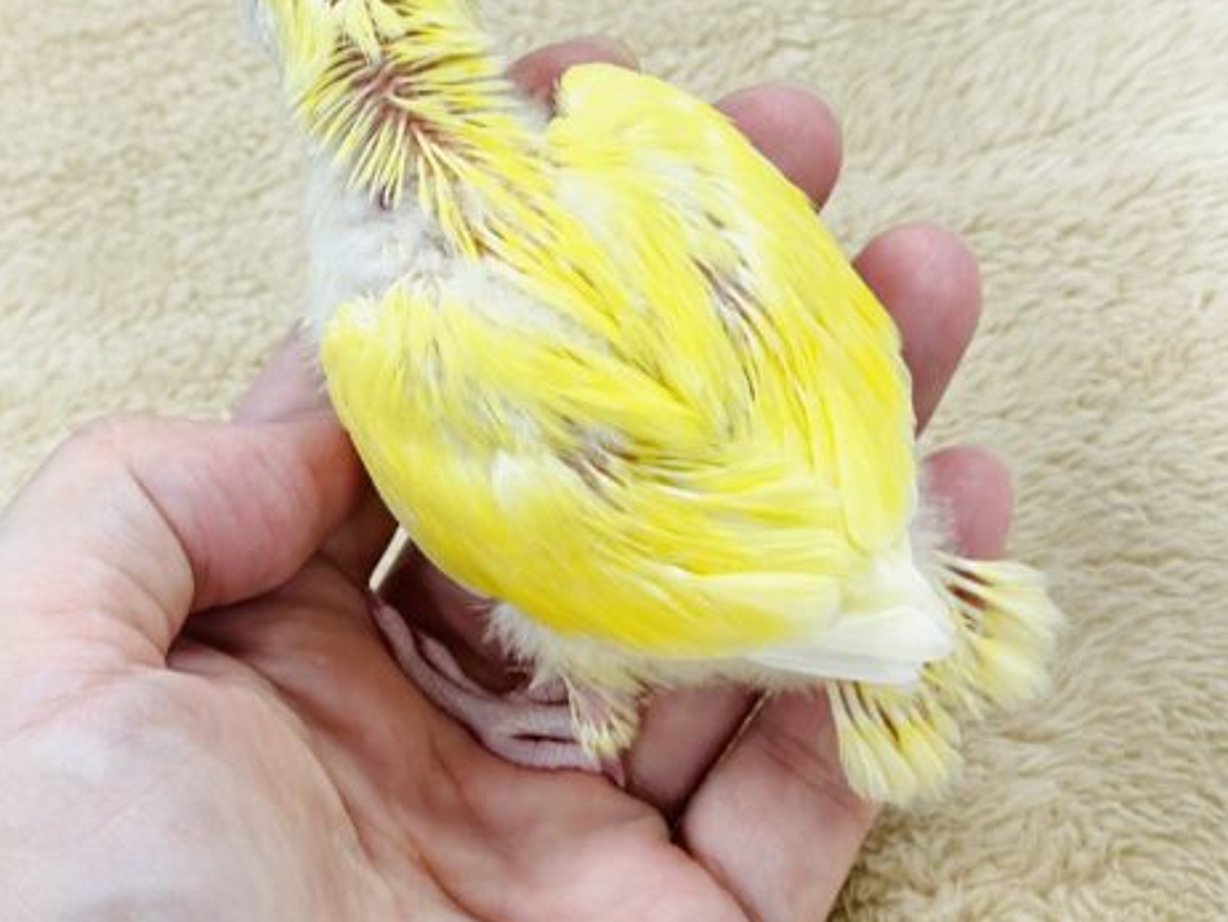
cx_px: 635
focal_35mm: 72
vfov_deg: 20.4
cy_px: 316
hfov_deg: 27.0
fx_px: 2556
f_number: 2
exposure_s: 1/99
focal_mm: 6
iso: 50
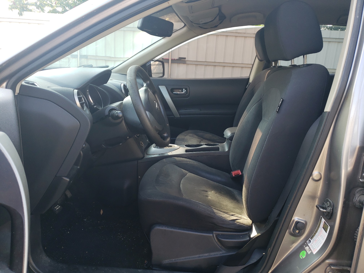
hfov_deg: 67.3
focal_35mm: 26
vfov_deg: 53.1
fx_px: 273
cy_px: 136
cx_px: 182
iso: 50
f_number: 1.5
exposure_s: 1/161
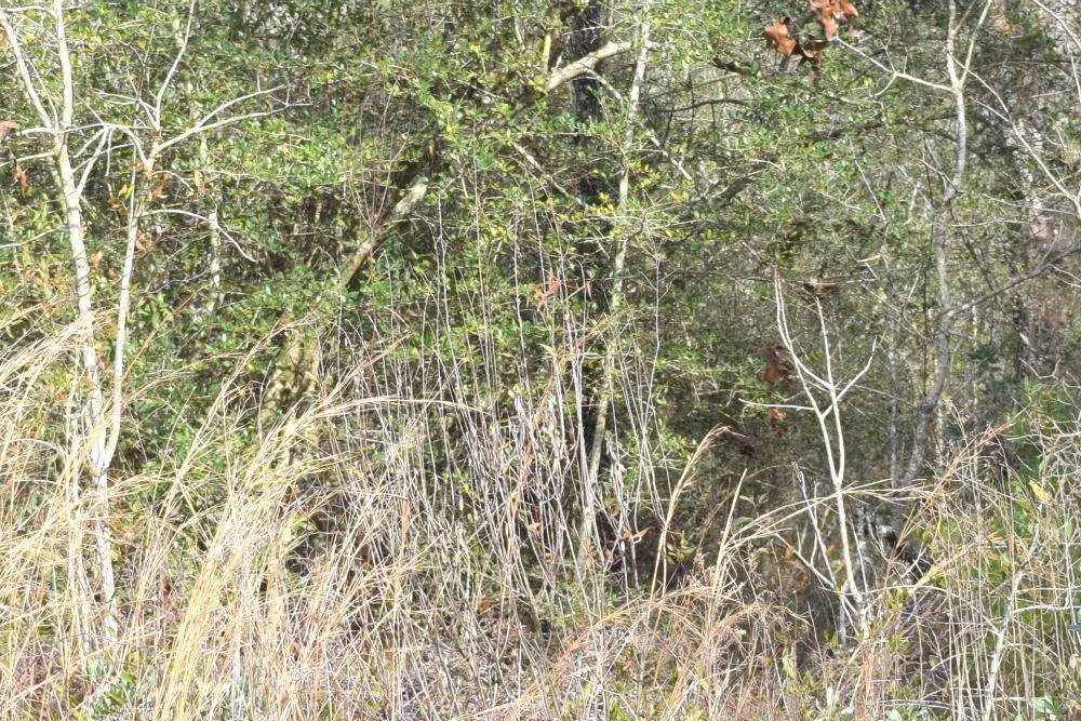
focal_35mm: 171
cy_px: 131
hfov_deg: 12.0
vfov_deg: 8.0
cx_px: 584
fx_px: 5135
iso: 200
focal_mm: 38
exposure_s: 1/320
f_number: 9
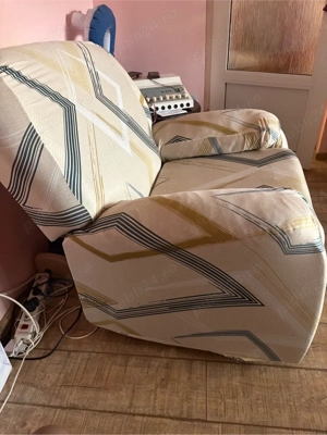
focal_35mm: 26
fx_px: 327
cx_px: 164
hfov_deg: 53.1
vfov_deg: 67.3
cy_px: 218
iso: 500
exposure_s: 1/25
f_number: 1.6
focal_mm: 5.96
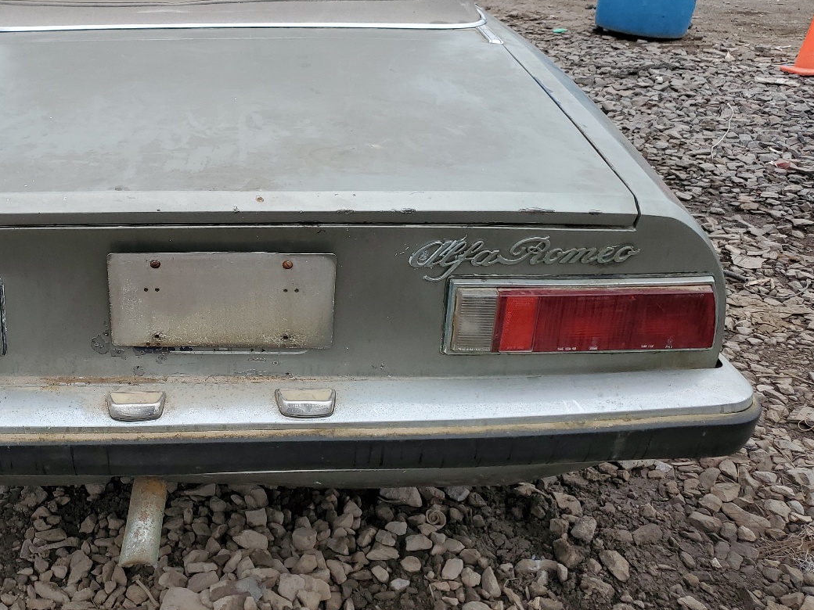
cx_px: 212
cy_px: 223
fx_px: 941
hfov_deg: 45.3
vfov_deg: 35.7
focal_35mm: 40
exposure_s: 1/833
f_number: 1.5
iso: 50
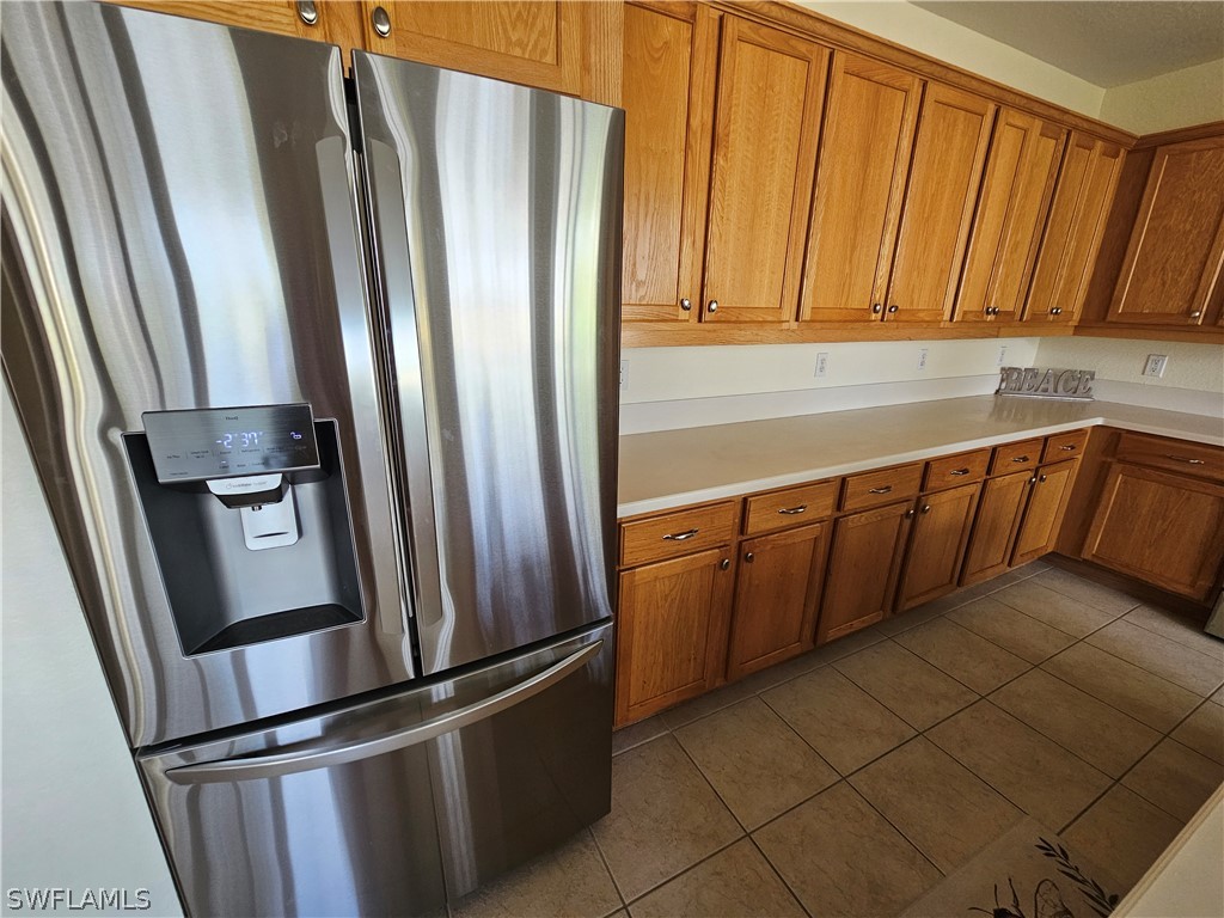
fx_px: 460
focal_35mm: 13
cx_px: 612
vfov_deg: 89.9
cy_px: 459
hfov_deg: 106.2
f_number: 2.2
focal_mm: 2.2
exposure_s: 1/60
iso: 125
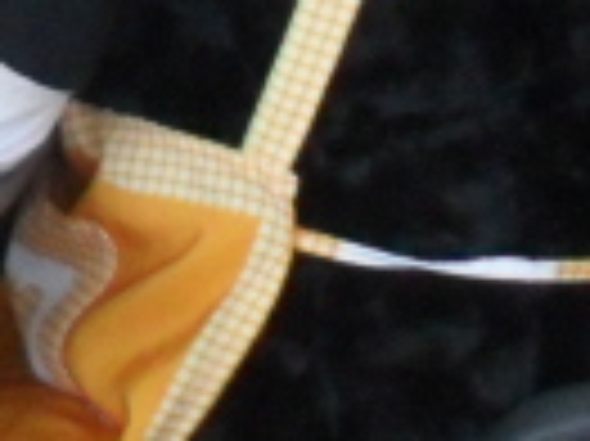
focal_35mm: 274
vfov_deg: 5.2
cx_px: -1243
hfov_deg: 6.5
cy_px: -837
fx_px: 4666
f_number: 2.8
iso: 200
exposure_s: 1/60
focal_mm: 6.2
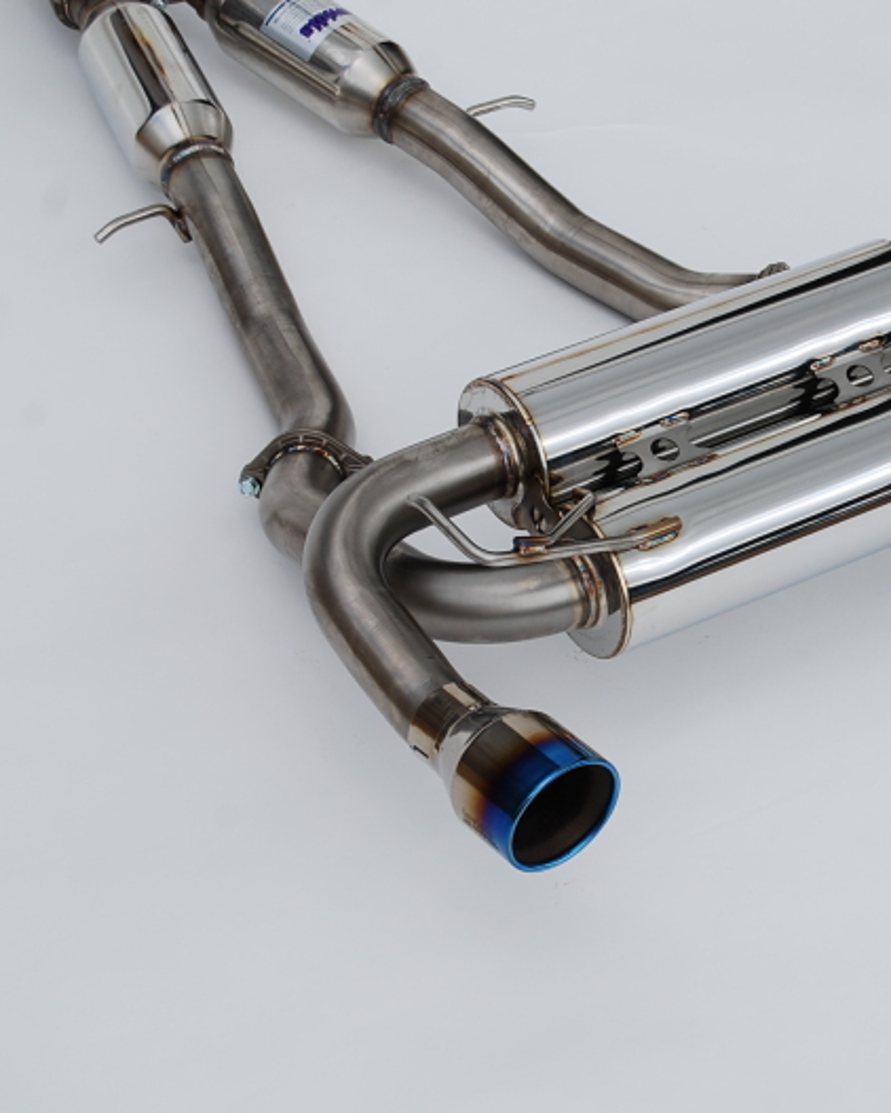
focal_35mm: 118
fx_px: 3878
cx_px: 752
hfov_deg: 13.0
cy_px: 551
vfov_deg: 16.3
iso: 100
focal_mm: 55
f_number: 8
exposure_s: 1/250
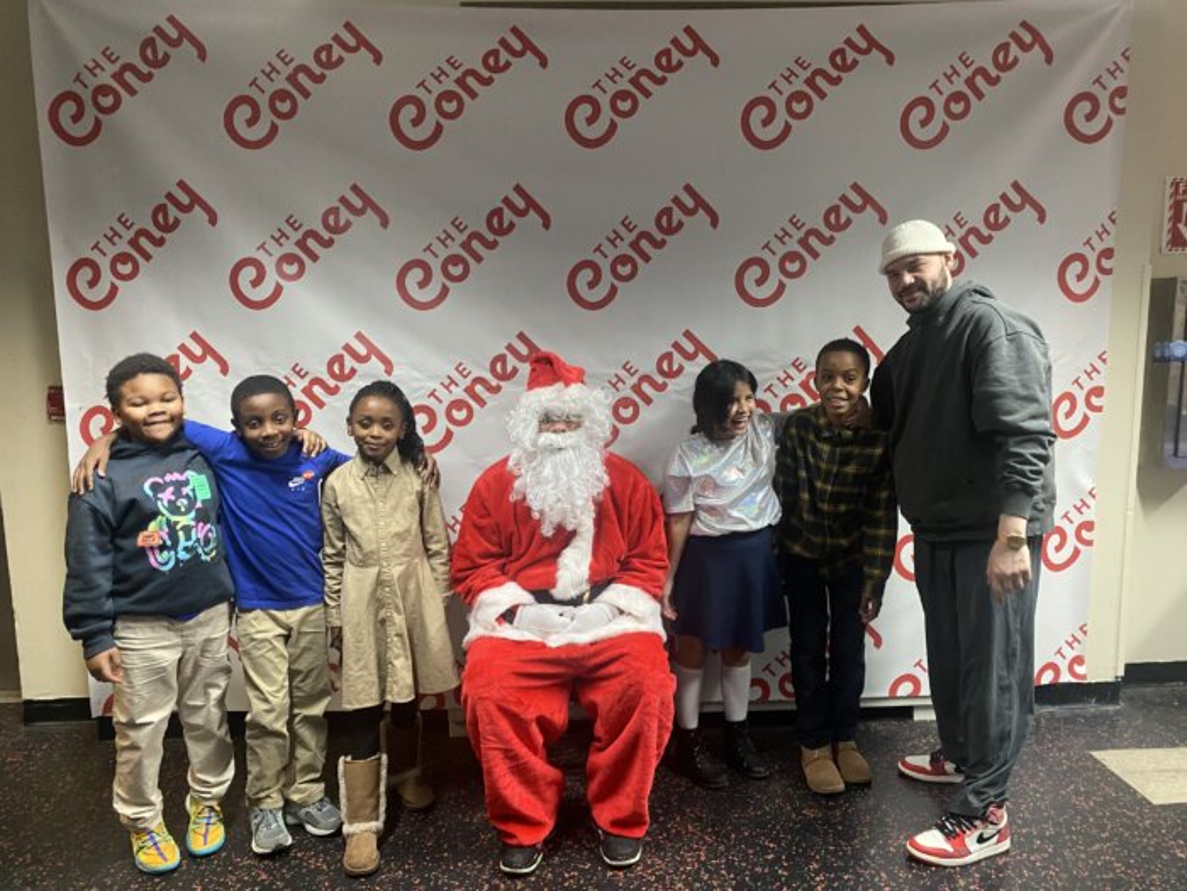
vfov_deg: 53.1
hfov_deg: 67.3
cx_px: 594
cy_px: 446
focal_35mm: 26
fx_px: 892
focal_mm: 4.25
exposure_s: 1/40
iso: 400
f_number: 1.8
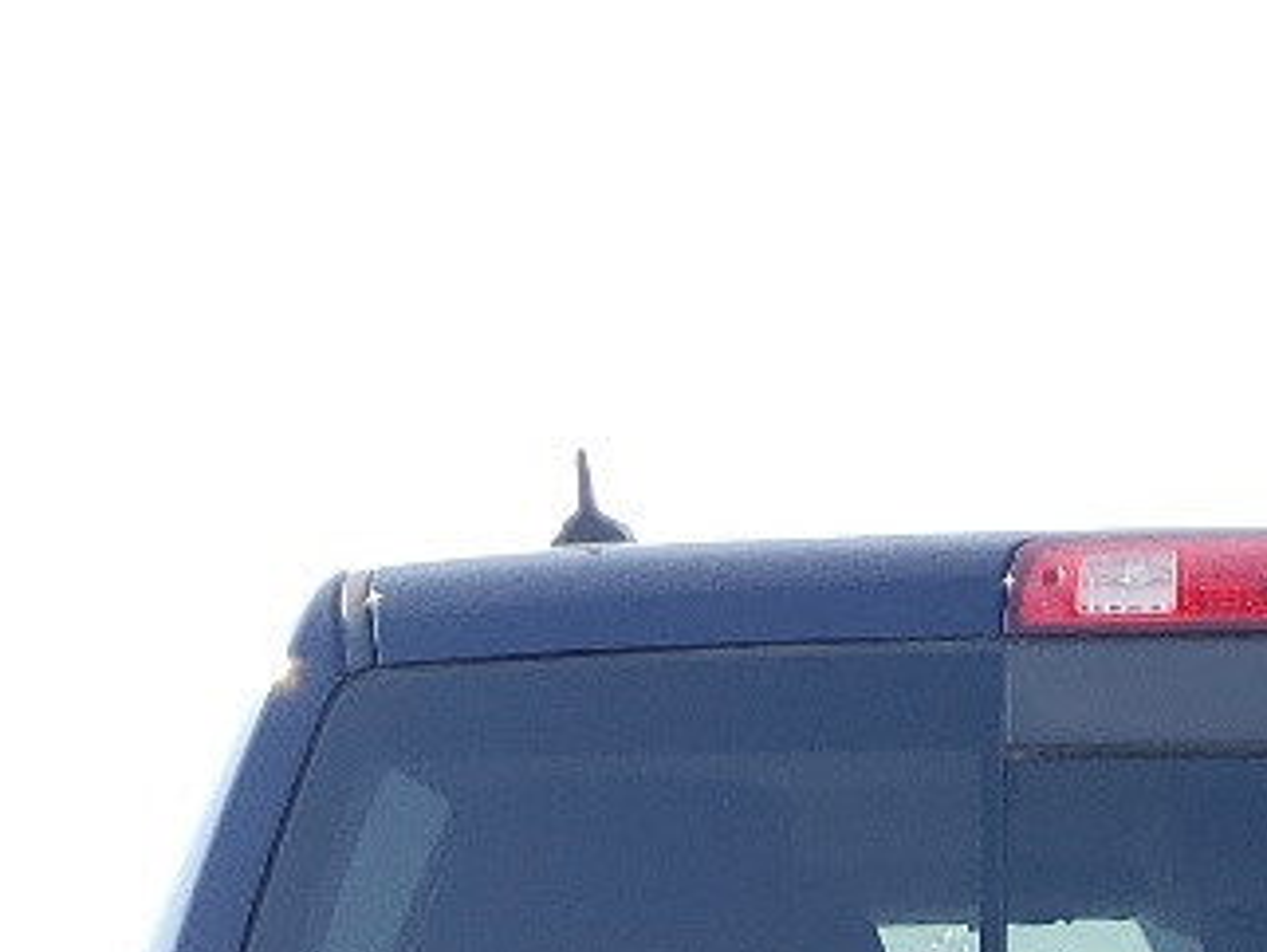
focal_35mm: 129
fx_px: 4725
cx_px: 1212
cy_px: 2136
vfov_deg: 10.3
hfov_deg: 15.1
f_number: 1.5
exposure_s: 1/909
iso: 50
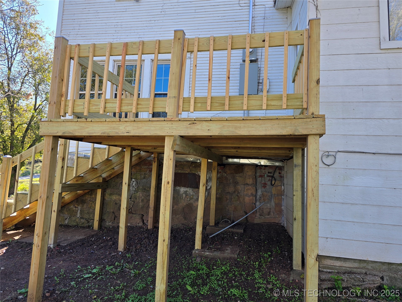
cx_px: 201
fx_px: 267
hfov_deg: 73.9
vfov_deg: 58.9
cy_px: 151
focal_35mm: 23
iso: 16
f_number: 1.7
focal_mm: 6.3
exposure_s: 1/180
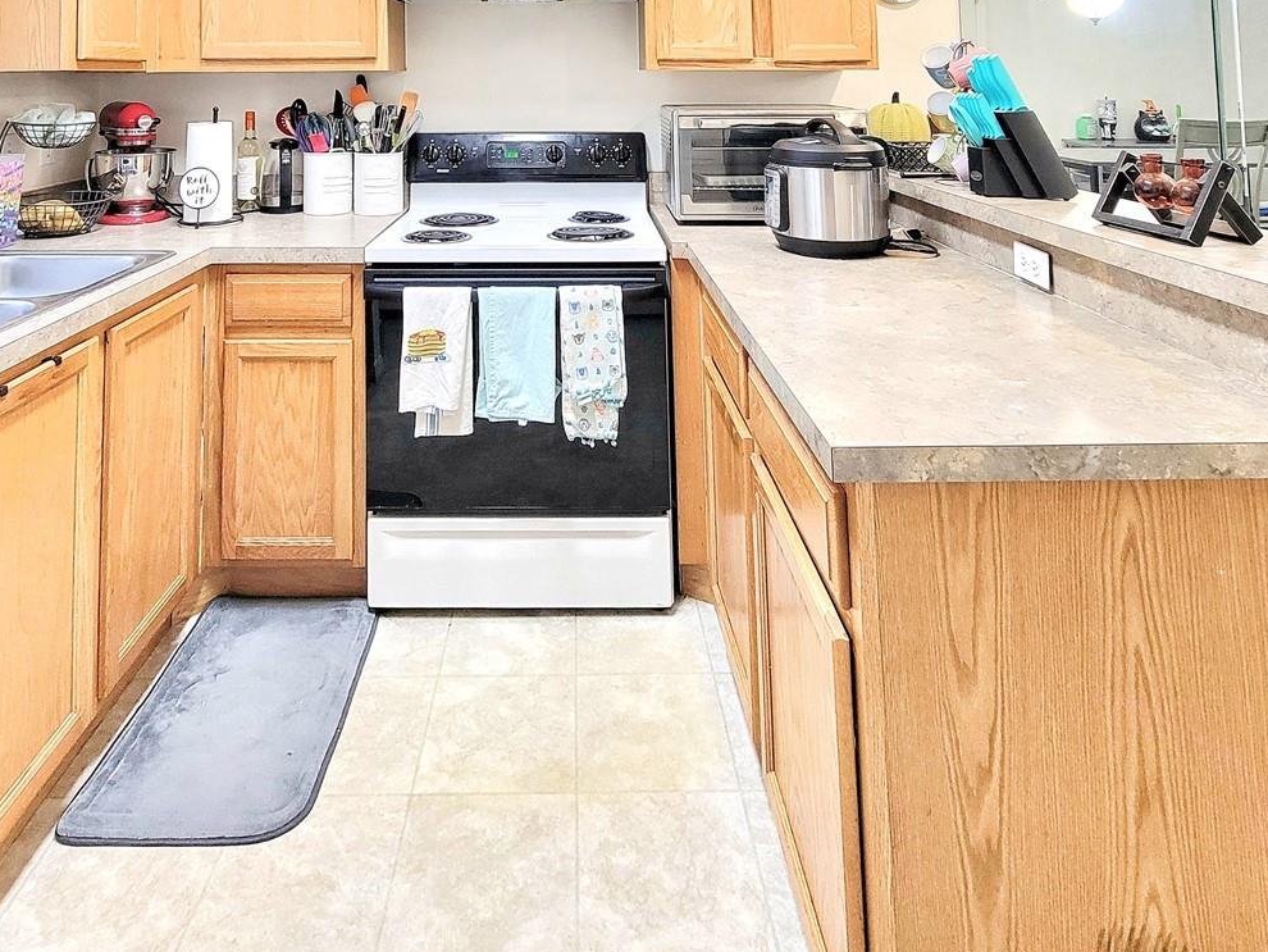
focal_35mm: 21
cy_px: 211
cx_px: 488
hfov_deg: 77.8
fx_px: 769
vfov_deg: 59.3
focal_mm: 2.2
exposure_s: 1/60.2
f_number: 2.2
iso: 250
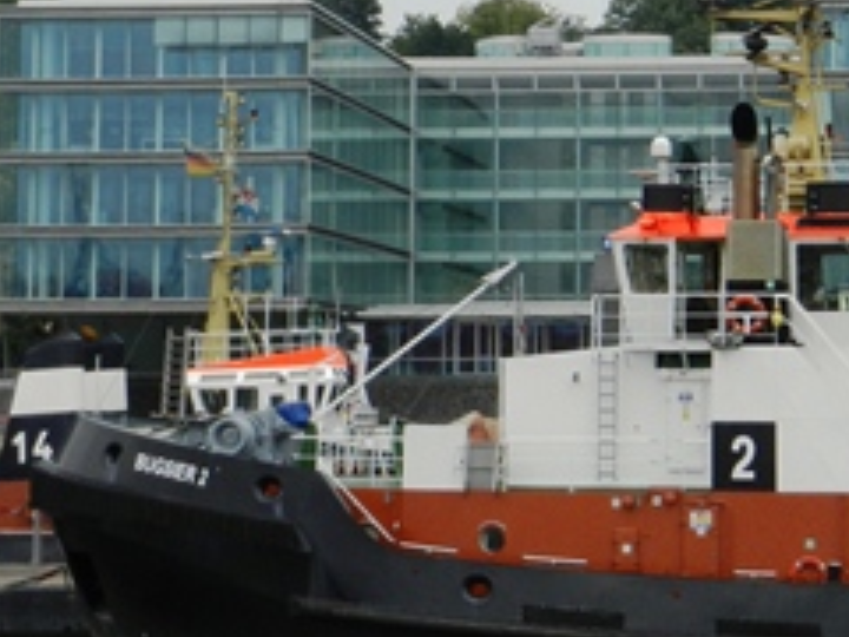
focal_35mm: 120
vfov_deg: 12.2
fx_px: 2943
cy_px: 35
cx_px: 803
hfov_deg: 16.2
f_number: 4.2
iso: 160
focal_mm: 8.2
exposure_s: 1/1000
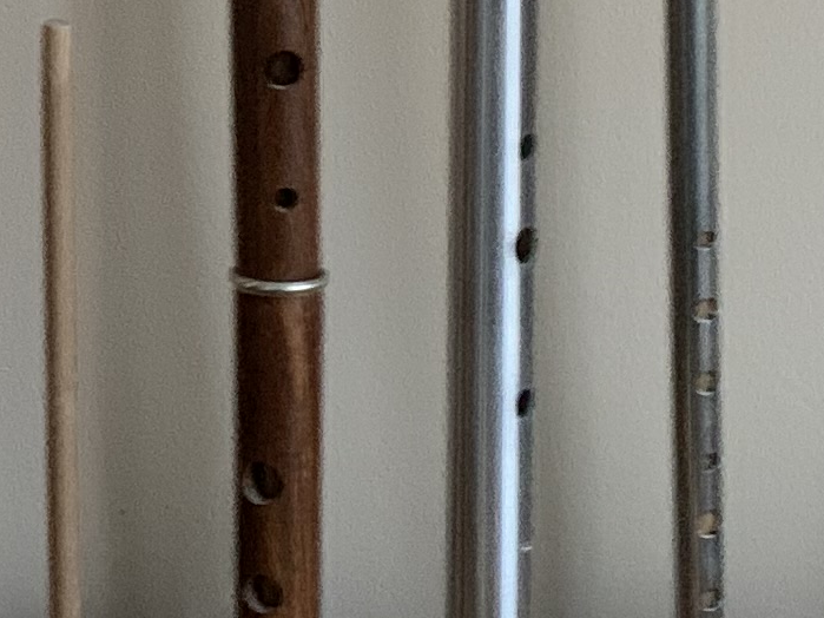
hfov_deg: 13.0
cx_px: -7
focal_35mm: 150
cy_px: -71
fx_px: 3570
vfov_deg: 9.8
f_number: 1.8
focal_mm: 4.25
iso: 400
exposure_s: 1/30
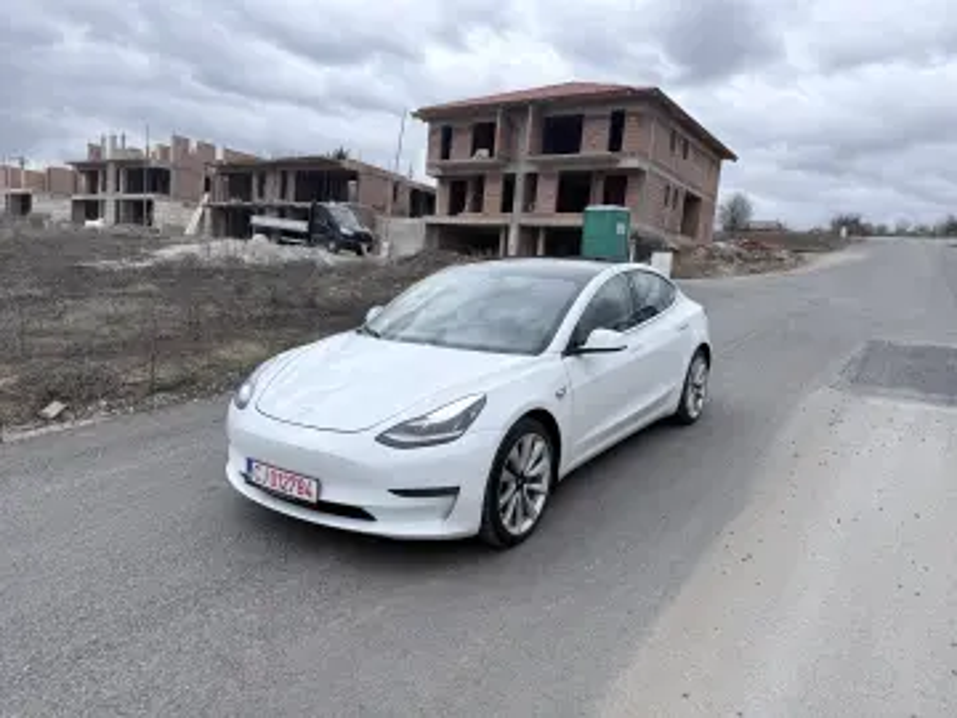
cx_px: 478
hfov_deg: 71.6
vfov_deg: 56.8
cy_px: 359
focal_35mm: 24
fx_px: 664
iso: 80
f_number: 1.78
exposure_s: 1/3145
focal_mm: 6.76
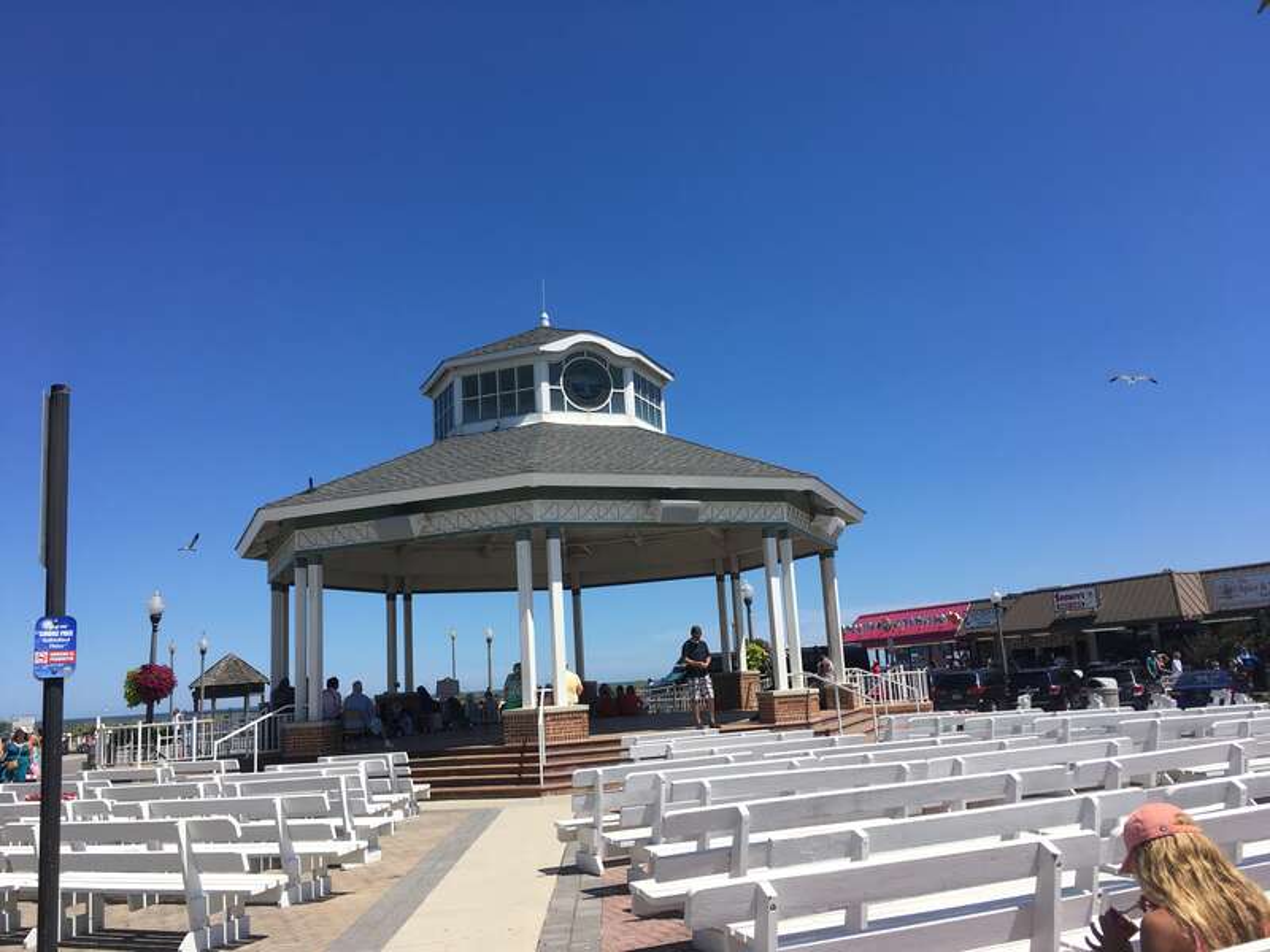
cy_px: 476
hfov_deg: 61.7
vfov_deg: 48.2
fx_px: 1064
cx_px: 635
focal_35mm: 29
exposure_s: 1/2137
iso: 25
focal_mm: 4.15
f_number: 2.2
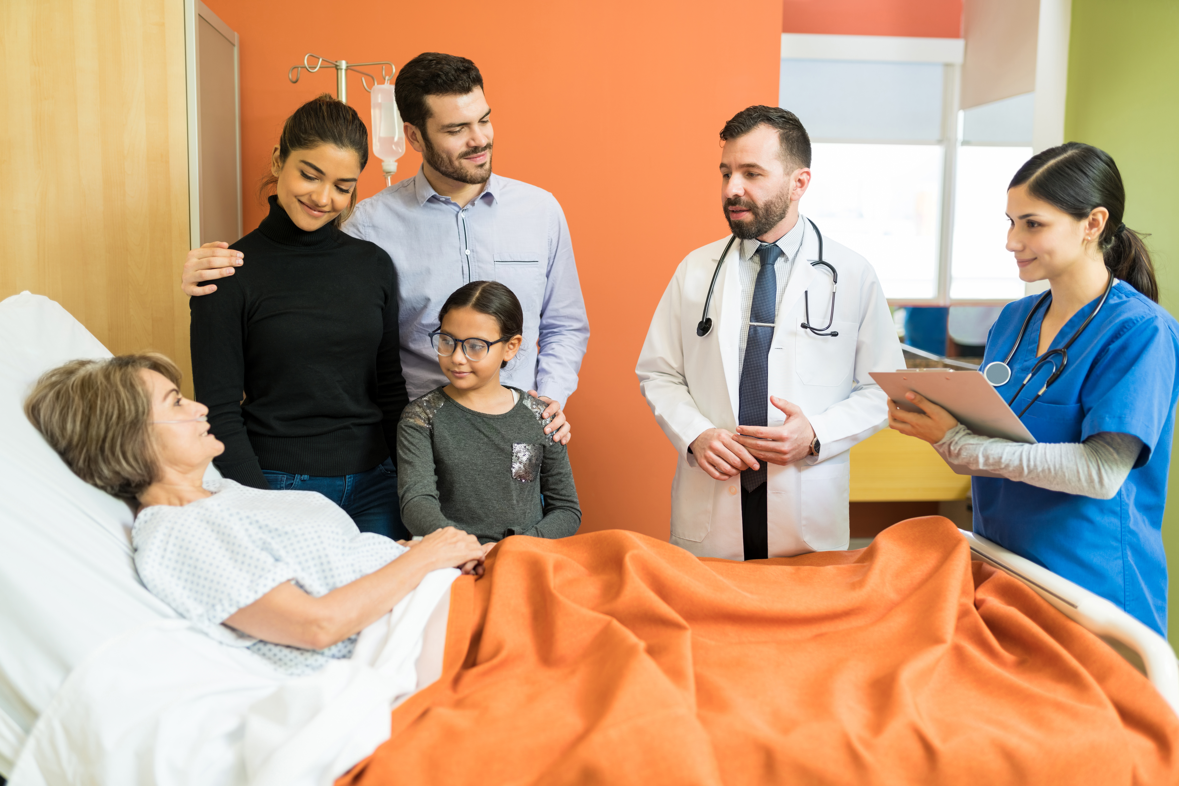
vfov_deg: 37.9
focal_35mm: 35
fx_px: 1146
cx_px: 590
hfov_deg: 54.4
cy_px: 393
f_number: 1.8
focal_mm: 35
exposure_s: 1/160
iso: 100
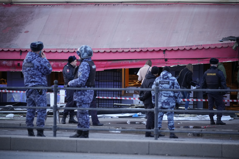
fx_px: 1407
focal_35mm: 212
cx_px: 120
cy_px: 80
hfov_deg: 9.7
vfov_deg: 6.5
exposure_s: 1/50
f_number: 5.6
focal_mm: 212
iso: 2000
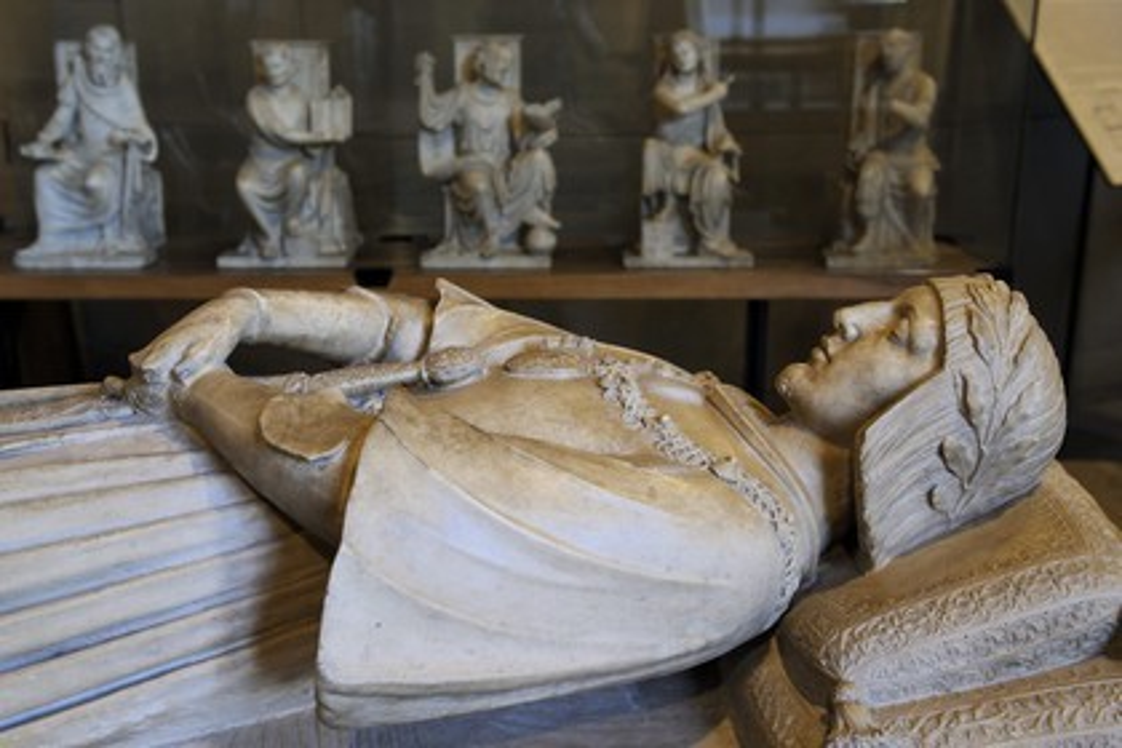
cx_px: 561
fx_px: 1184
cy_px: 374
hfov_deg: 50.7
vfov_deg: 35.1
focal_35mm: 38
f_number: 4
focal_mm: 38
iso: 800
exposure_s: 1/50
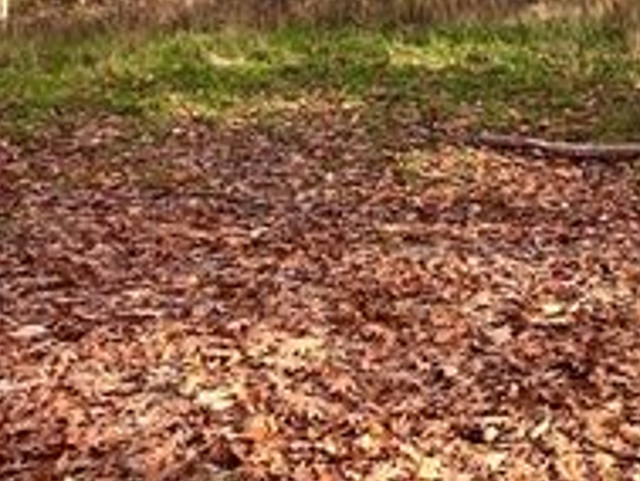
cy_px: -19
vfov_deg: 19.3
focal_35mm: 74
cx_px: 572
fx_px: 1369
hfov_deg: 25.5
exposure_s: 1/363
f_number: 1.8
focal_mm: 4
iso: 20
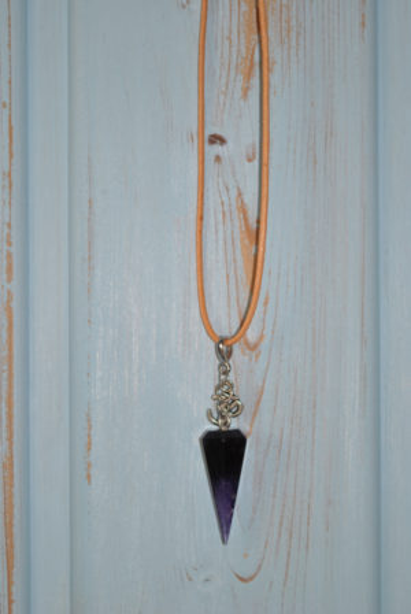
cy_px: 307
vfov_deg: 13.0
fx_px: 2689
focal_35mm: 158
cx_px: 206
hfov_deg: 8.7
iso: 200
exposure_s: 1/60
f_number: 3.2
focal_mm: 105
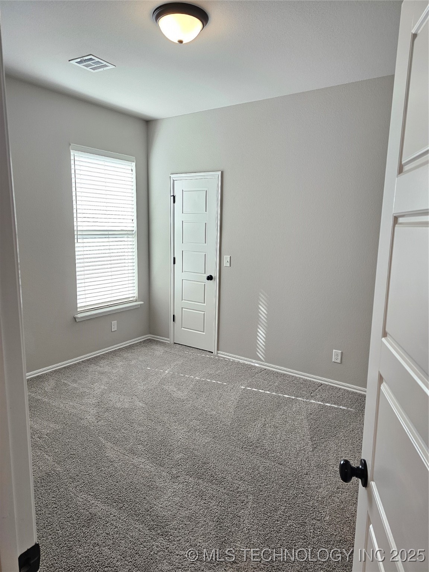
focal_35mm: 23
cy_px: 286
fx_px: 380
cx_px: 214
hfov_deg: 58.9
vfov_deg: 73.9
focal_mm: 6.3
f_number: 1.7
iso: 200
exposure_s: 1/120
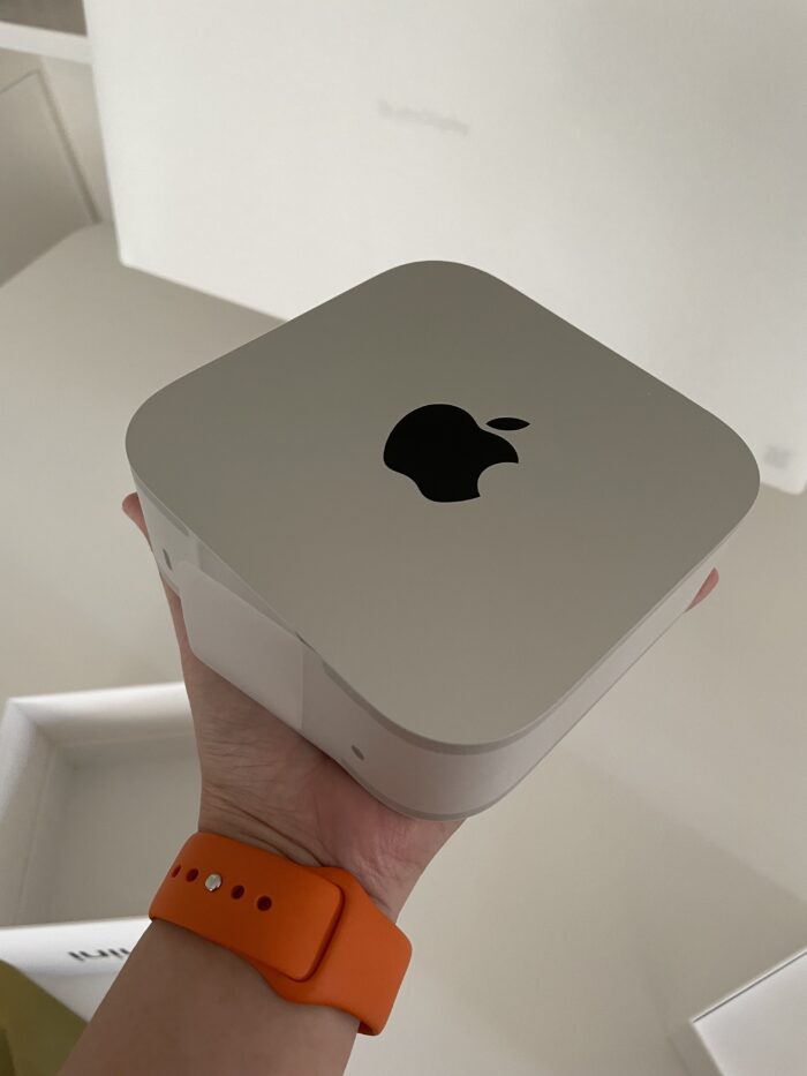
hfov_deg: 53.1
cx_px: 404
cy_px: 538
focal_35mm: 26
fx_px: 808
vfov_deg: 67.3
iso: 160
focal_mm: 4.2
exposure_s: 1/60
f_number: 1.6
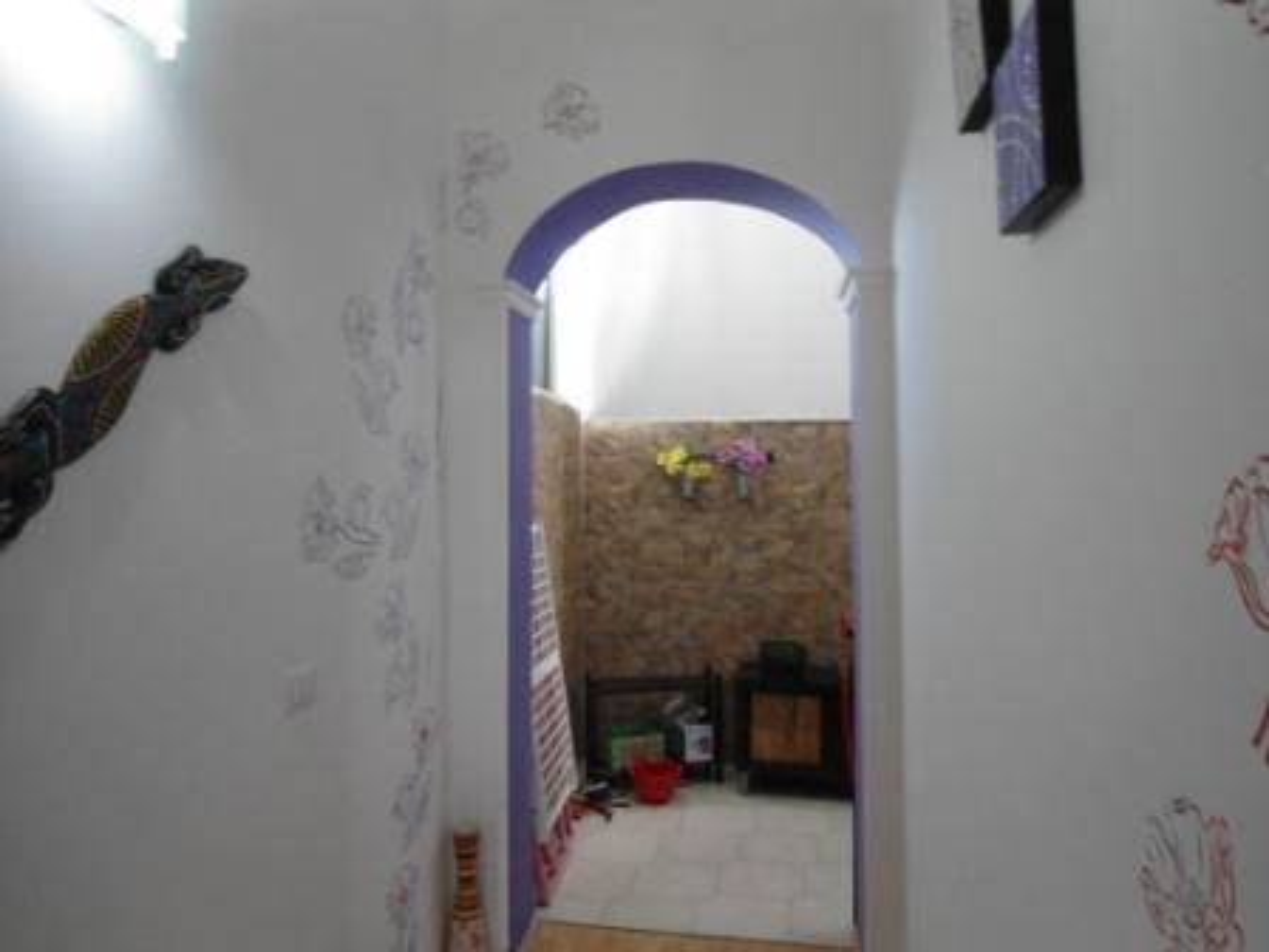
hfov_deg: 67.3
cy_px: 476
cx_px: 634
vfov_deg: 53.1
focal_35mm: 26
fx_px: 953
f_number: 2.8
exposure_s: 1/30
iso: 400
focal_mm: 4.7
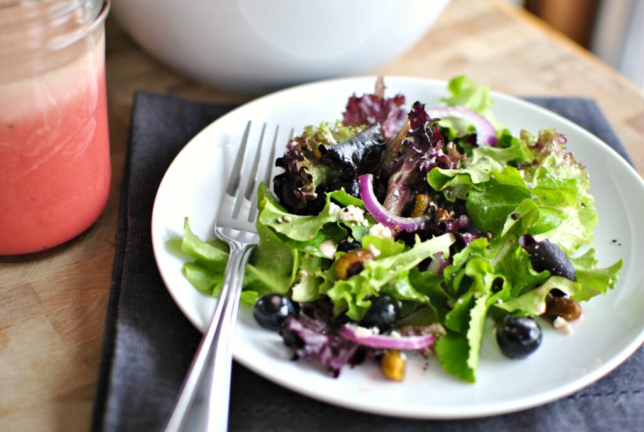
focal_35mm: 52
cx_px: 322
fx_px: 941
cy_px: 216
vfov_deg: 25.8
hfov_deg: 37.8
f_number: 2.2
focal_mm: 35
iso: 160
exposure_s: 1/100
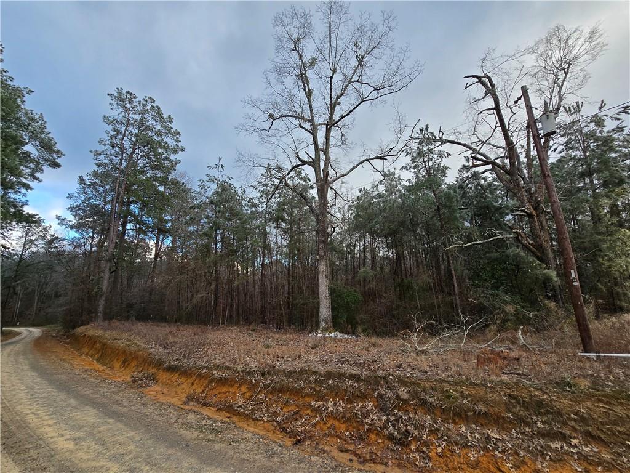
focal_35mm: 13
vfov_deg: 89.9
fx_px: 237
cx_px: 315
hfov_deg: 106.2
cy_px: 236
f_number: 2.2
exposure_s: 1/189
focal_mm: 2.2
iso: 50
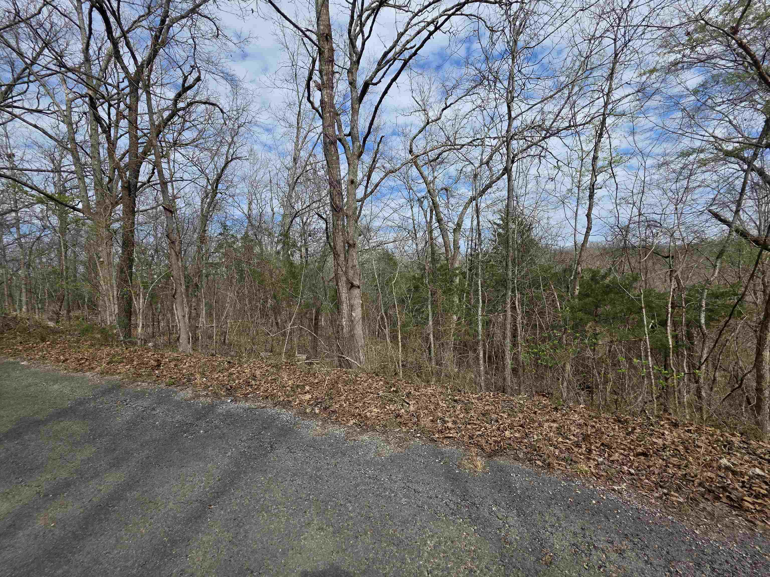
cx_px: 385
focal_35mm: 13
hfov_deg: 106.2
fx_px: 289
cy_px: 288
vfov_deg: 89.9
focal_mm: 2.2
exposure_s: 1/1641
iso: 40
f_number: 1.9
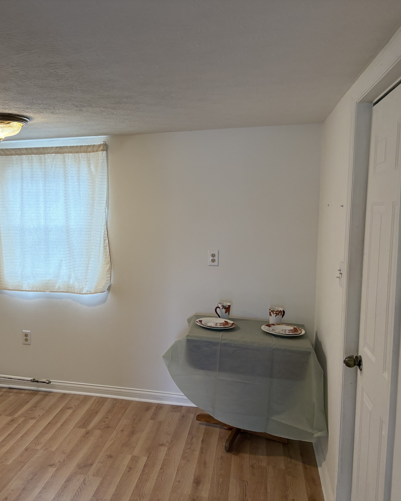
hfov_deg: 42.0
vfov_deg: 52.8
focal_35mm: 34
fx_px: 504
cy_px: 251
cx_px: 97
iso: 125
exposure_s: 1/120
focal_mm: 5.96
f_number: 1.6
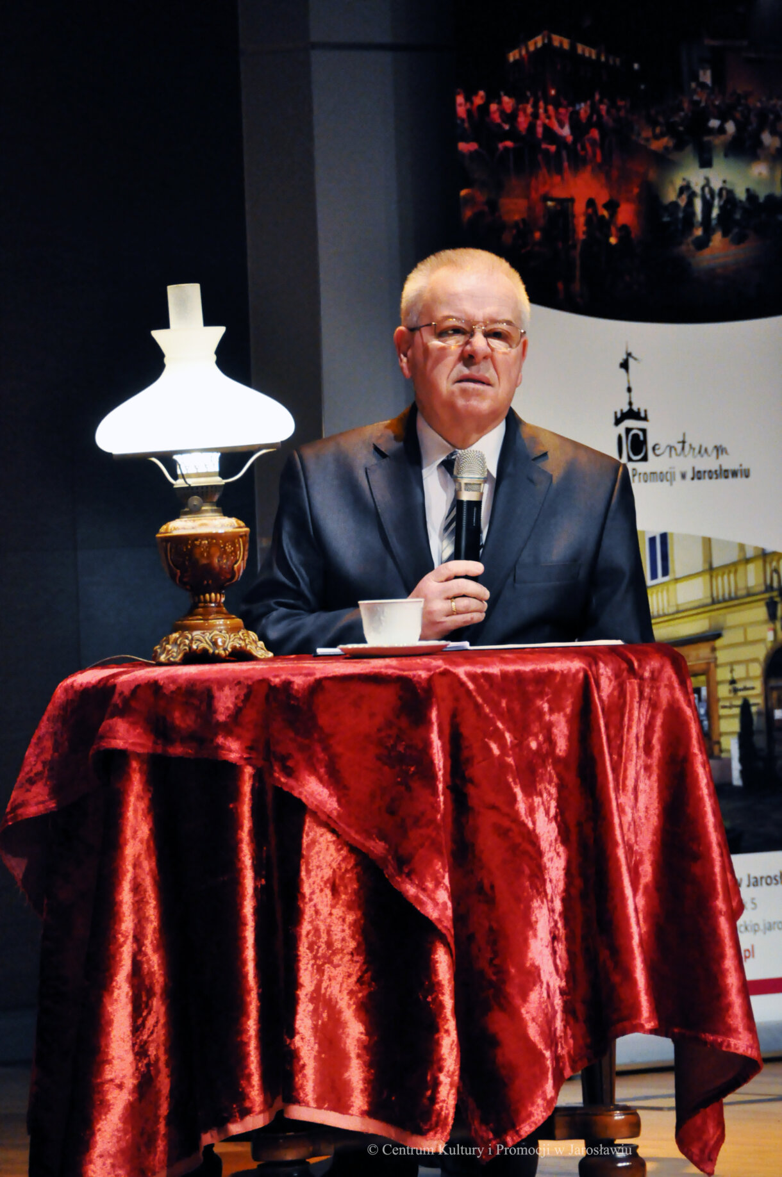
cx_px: 391
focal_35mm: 300
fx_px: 9800
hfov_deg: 4.6
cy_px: 588
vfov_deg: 6.9
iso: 3200
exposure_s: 1/60
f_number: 5.6
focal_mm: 200
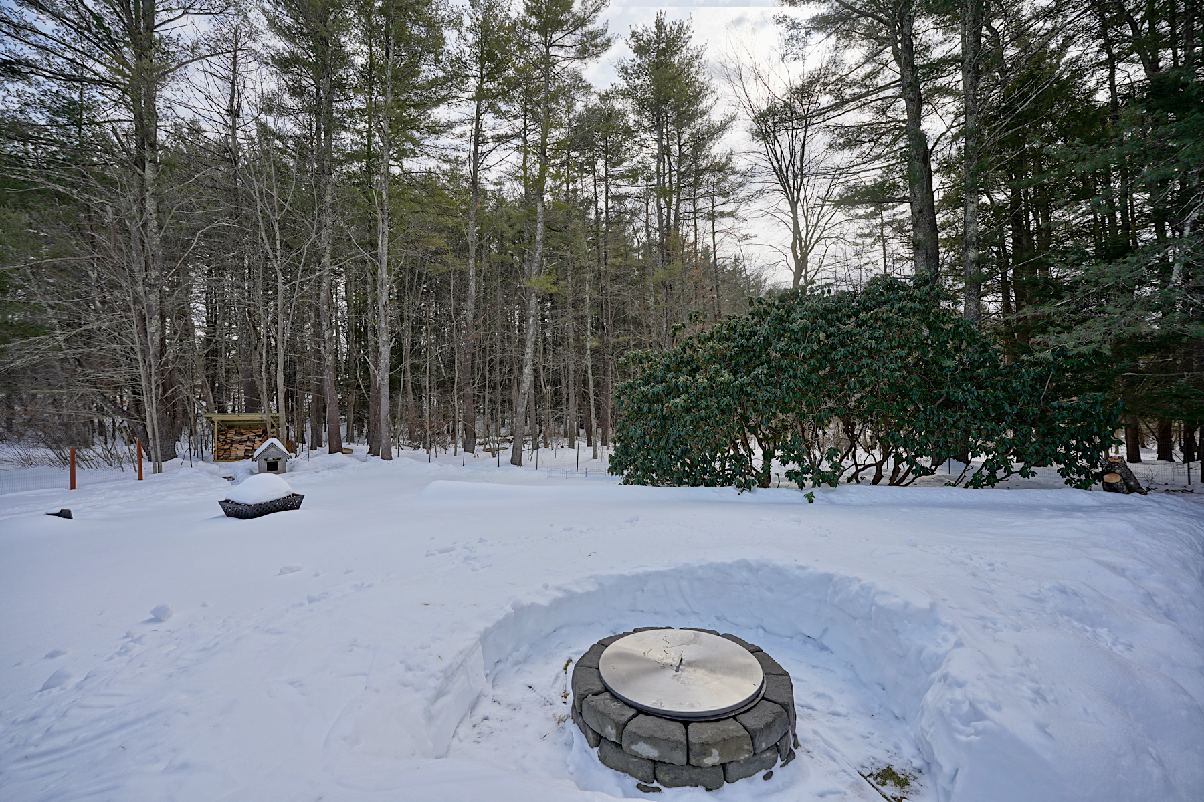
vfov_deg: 81.2
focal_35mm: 14
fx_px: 468
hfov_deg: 104.3
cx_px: 602
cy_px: 401
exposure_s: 1/200
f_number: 7.1
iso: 100
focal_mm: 14
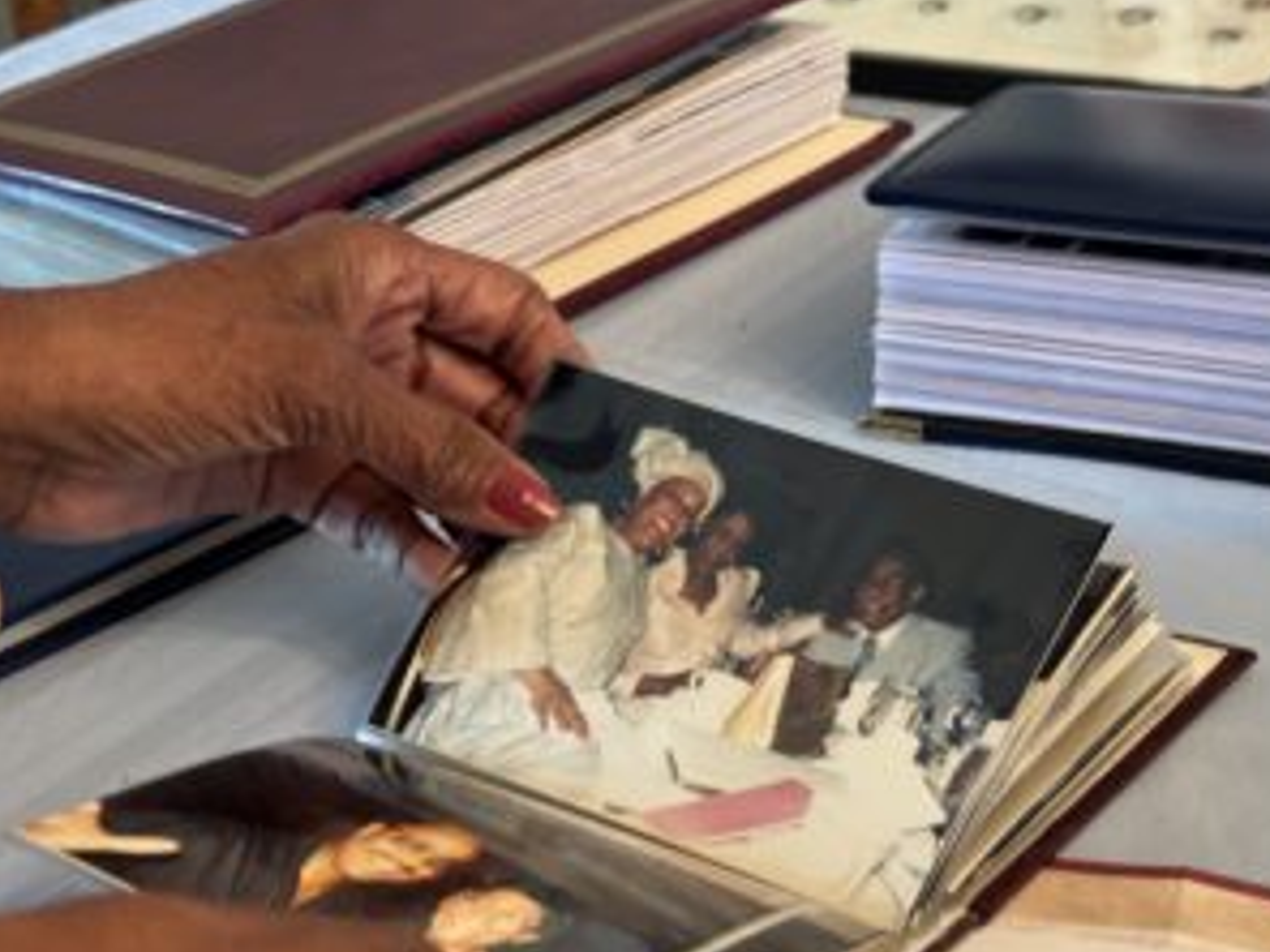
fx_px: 2531
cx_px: 594
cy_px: 650
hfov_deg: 28.2
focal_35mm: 69
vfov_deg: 21.2
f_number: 1.78
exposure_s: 1/30
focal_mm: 6.76
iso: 400
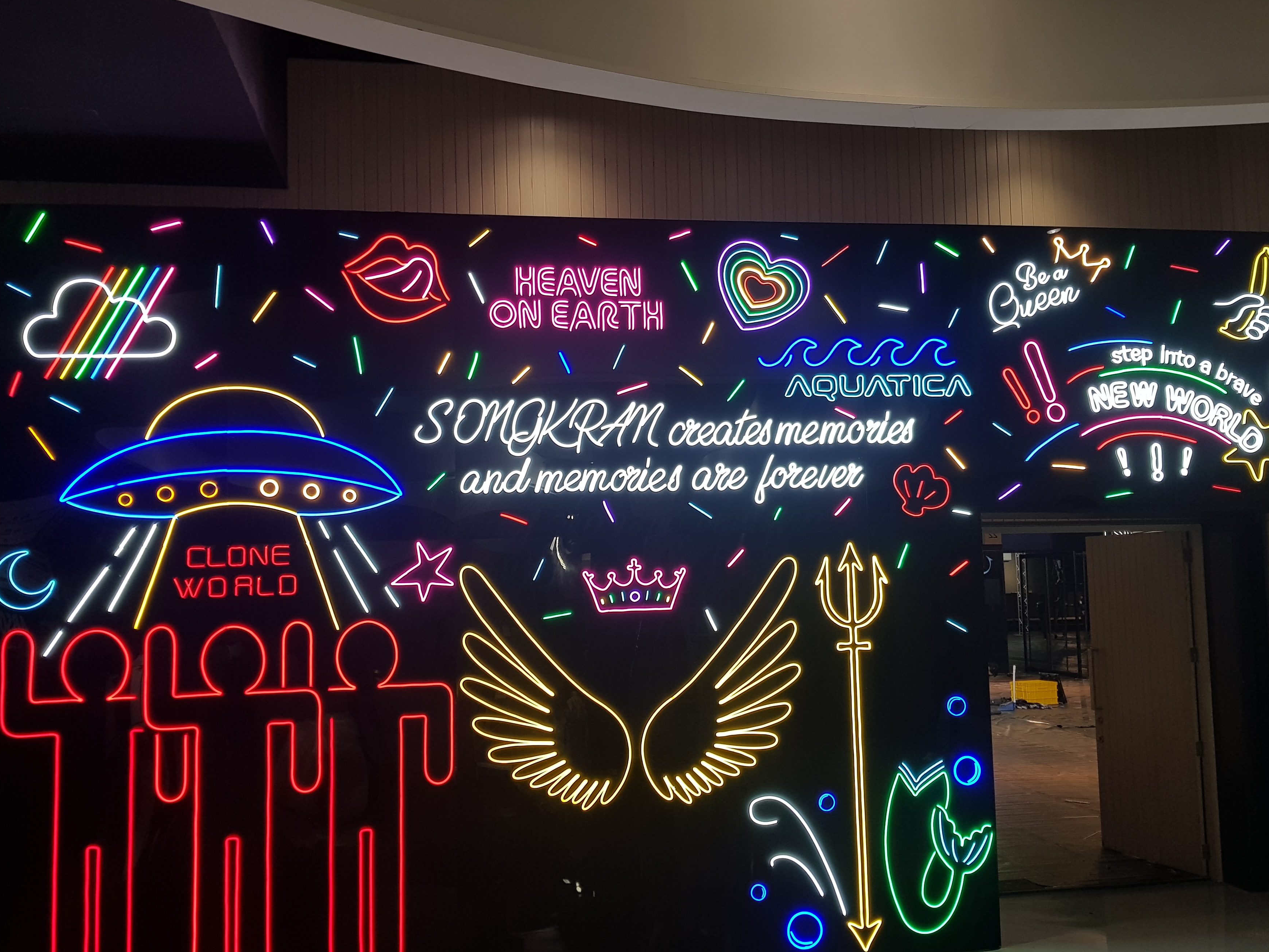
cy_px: 510
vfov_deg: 46.8
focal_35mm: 30
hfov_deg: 60.0
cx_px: 634
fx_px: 1100
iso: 64
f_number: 1.7
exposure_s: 1/100
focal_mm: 4.3
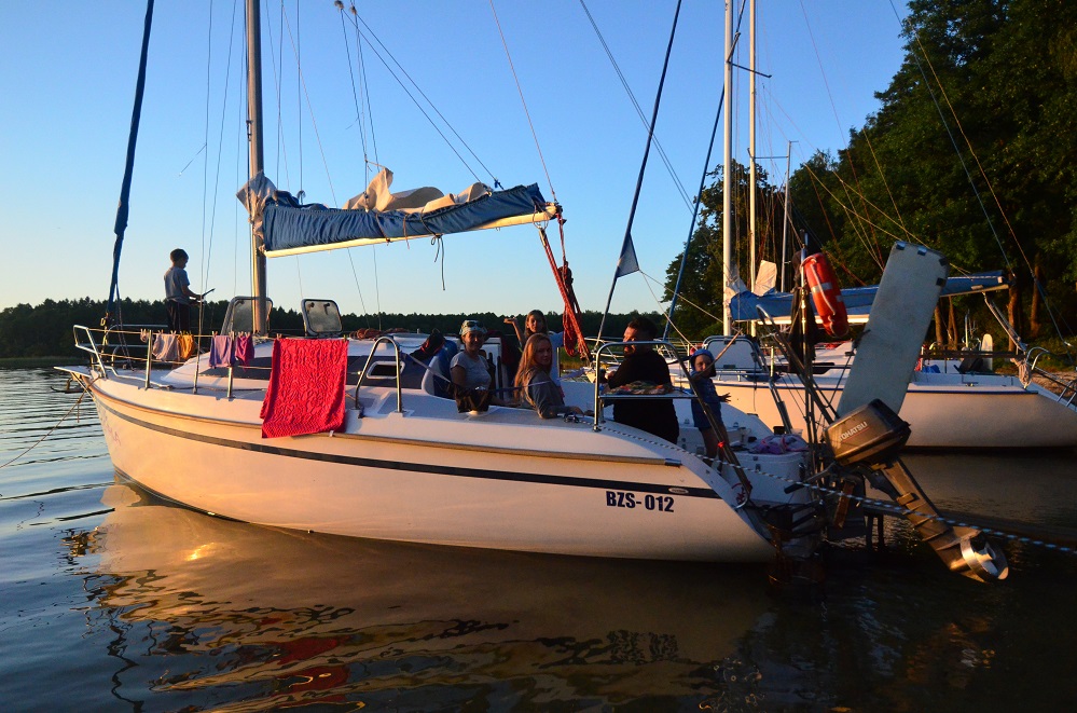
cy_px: 356
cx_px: 538
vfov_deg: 52.9
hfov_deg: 73.9
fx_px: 716
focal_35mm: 24
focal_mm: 16
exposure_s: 1/4000
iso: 3200
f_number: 4.5
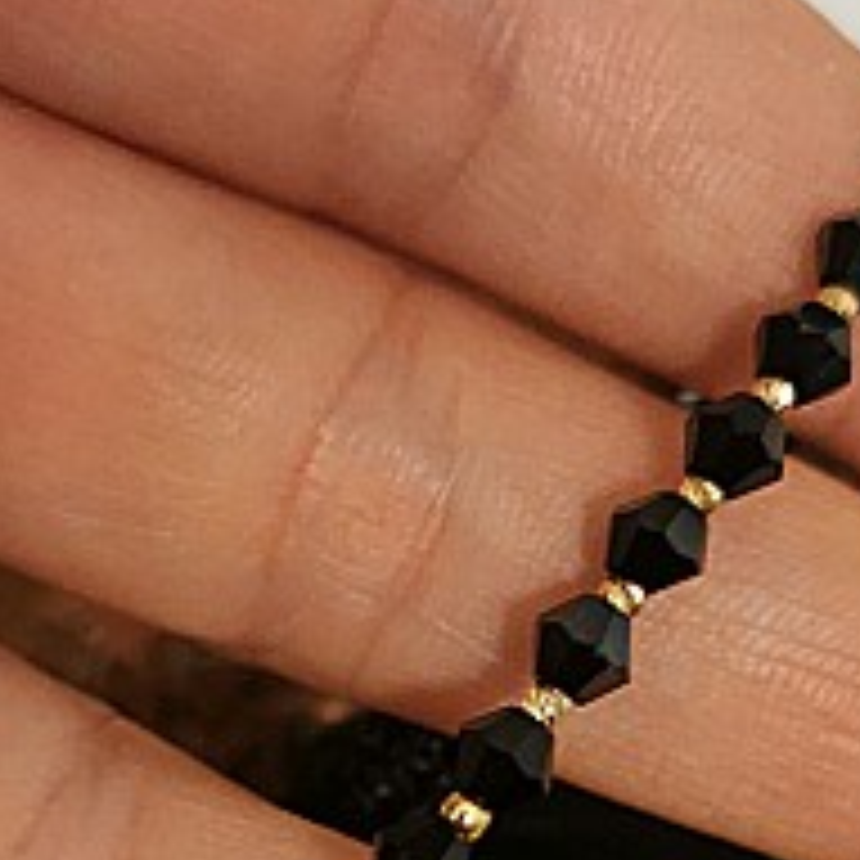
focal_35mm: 77
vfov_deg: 21.8
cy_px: 810
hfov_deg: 22.5
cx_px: 392
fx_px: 2164
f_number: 1.6
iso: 200
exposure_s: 1/50
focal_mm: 5.56
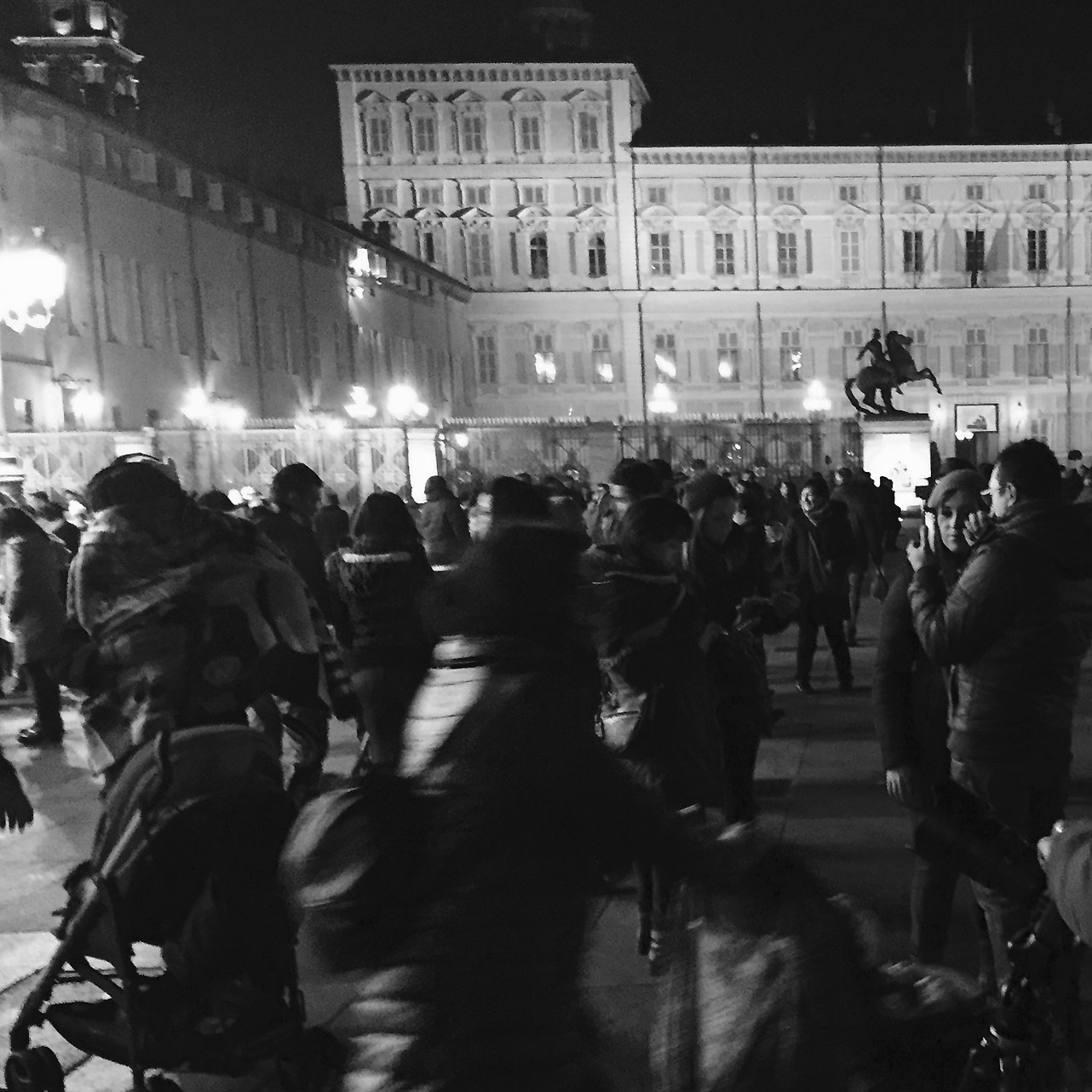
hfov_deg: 33.8
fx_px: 1713
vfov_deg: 35.0
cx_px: 947
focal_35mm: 48
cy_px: 732
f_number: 2.2
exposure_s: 1/17
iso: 320
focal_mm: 4.15
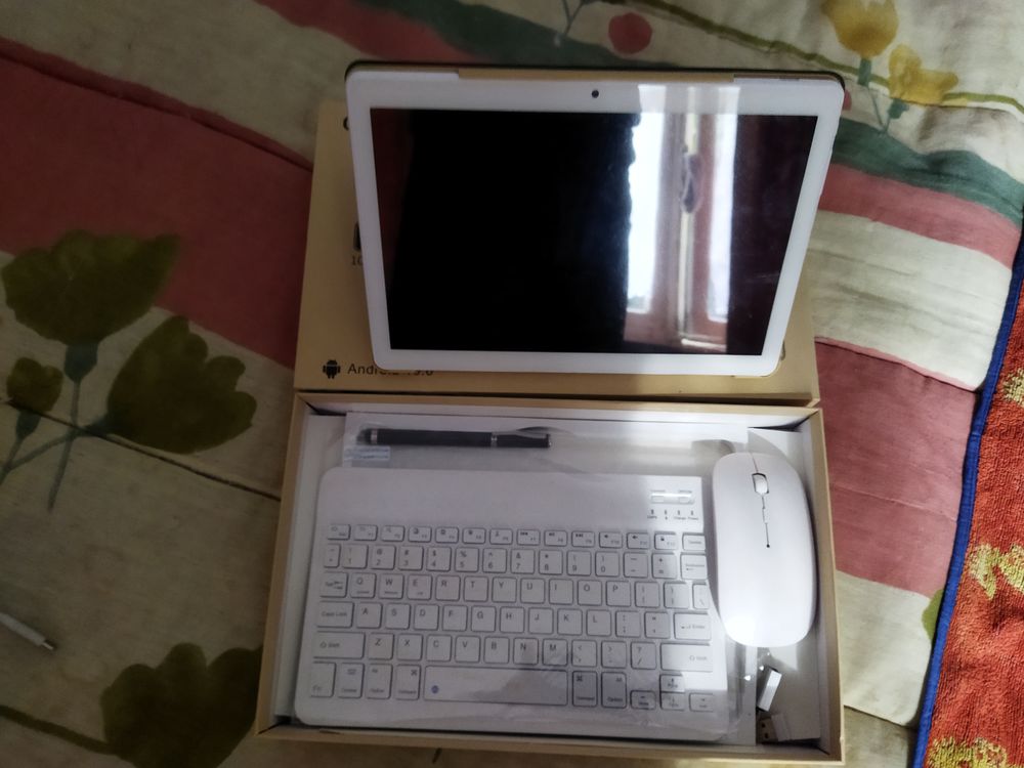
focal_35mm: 27
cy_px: 384
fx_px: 799
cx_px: 512
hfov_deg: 65.3
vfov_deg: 51.4
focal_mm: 4.71
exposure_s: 1/25
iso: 378
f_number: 1.79
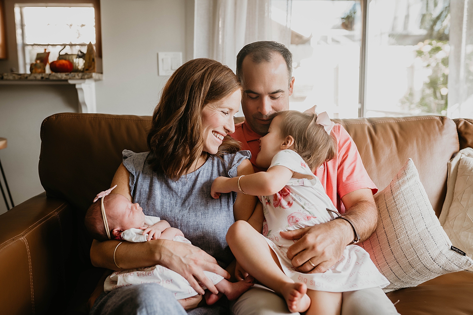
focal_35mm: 35
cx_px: 236
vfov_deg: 37.9
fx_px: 460
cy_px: 158
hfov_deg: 54.4
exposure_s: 1/125
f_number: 2.8
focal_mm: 35
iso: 400
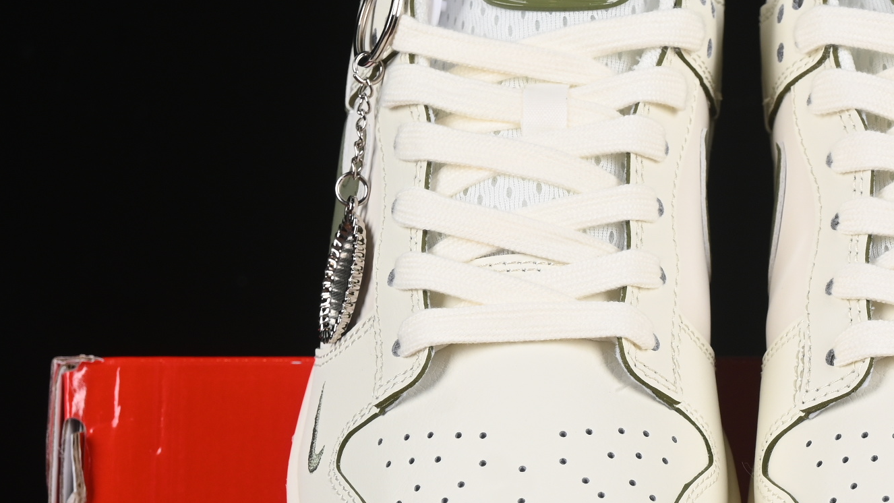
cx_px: 727
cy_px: 386
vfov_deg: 7.3
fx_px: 3912
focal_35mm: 165
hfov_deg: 13.0
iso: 160
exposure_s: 1/80
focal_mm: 50
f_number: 8
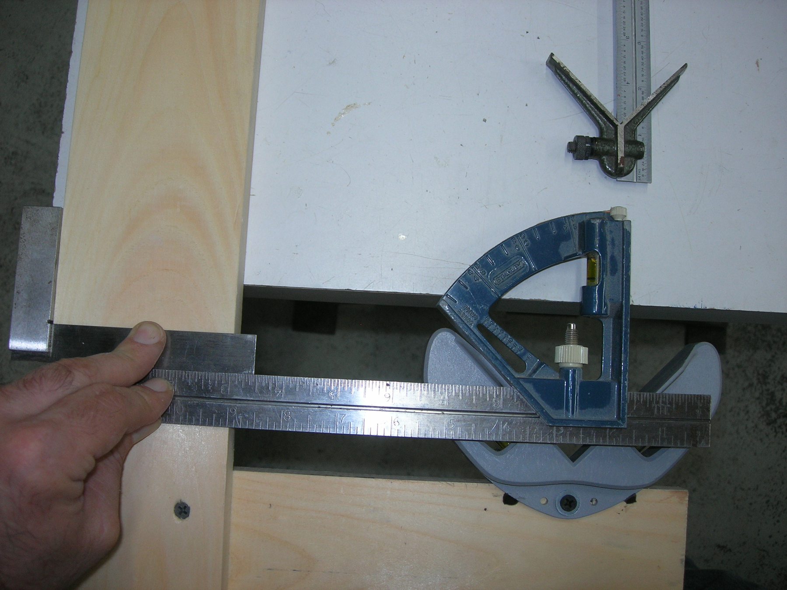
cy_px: 295
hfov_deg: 49.0
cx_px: 394
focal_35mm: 38
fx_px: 864
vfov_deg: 37.7
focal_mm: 7.8
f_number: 2.8
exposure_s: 1/30
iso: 64
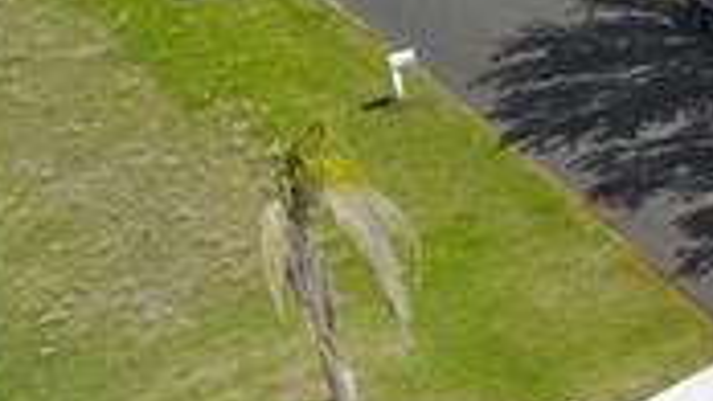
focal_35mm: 154
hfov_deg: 10.9
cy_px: -102
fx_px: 2912
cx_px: 1910
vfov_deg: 7.8
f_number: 1.8
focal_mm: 8.67
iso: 800
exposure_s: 1/8000
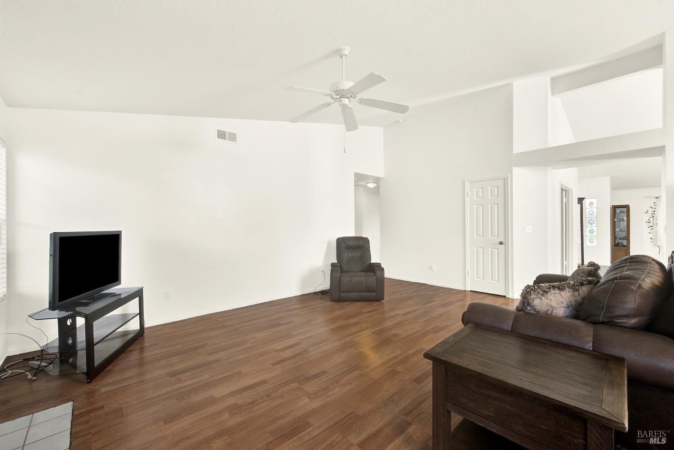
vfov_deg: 81.3
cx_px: 337
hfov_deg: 104.2
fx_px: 262
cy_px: 225
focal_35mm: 14
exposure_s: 1/15
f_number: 14
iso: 100
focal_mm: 14
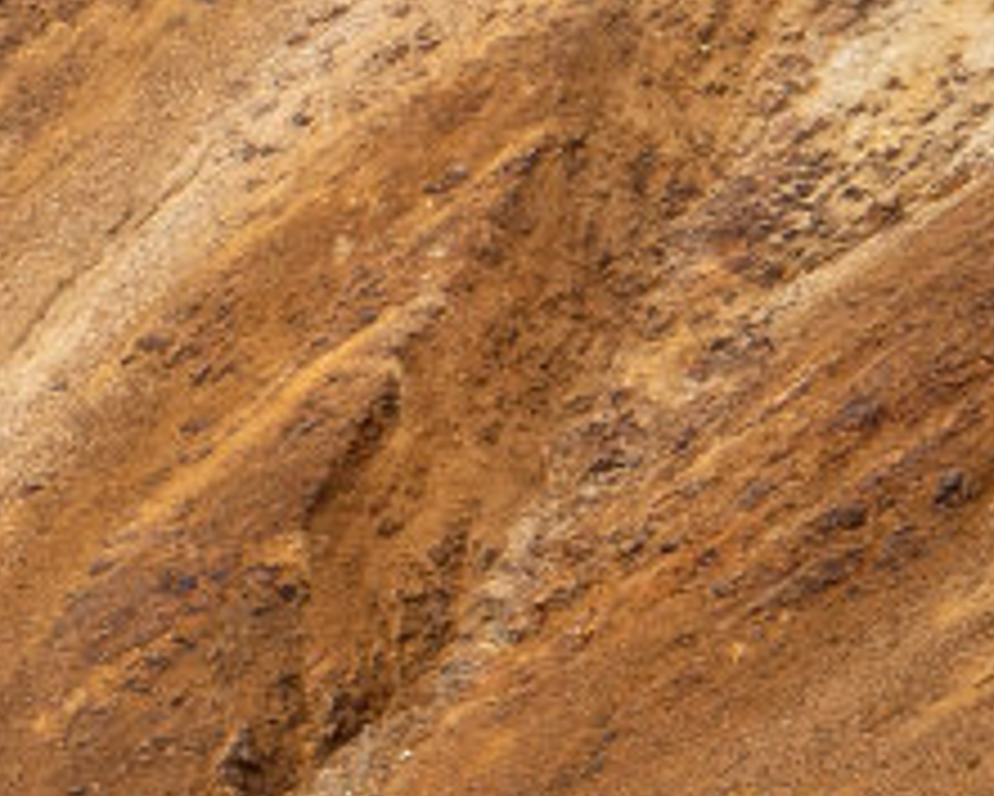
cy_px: 562
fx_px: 29991
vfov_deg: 1.5
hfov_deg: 1.9
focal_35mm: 1019
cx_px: -1592
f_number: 5.6
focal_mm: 150
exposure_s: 1/2000
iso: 400
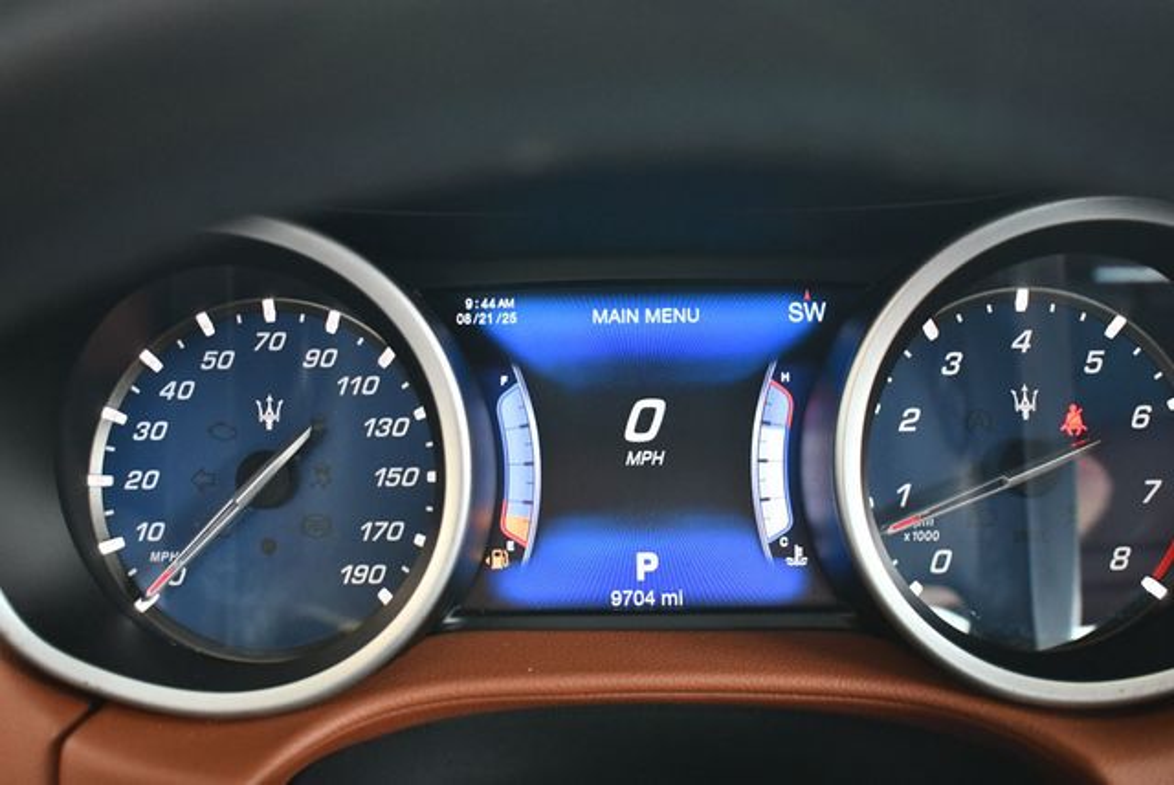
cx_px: 587
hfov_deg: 44.5
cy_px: 392
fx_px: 1436
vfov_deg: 30.6
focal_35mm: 44
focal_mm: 22
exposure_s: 1/125
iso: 1100
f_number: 3.8
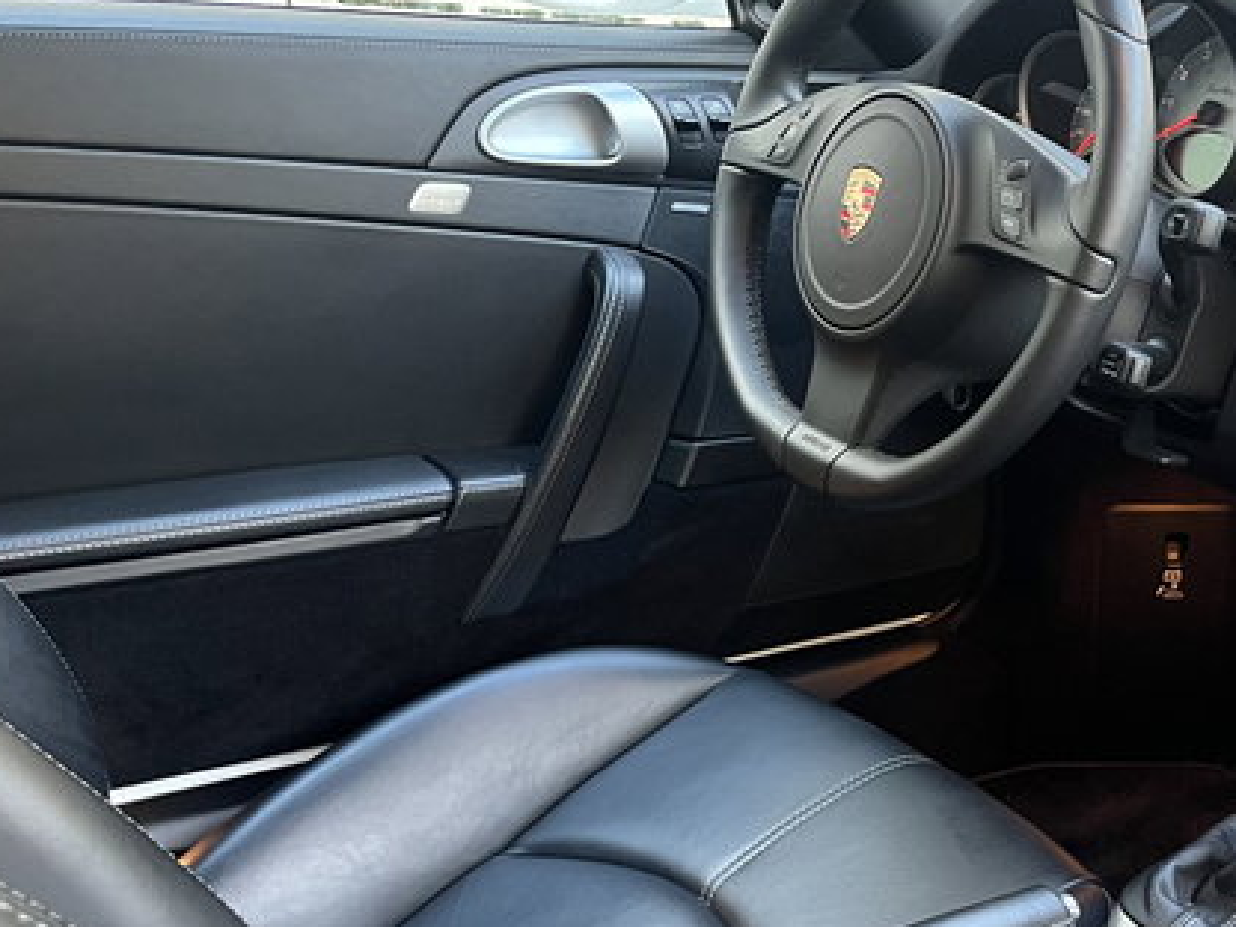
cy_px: 627
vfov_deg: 30.0
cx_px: 1055
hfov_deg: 37.6
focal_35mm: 48
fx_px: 1714
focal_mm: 5.1
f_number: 1.6
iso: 500
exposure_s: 1/40
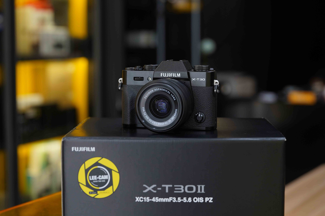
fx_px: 632
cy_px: 108
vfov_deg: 19.5
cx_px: 162
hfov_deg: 28.8
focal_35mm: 70
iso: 800
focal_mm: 70
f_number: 4.5
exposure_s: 1/200
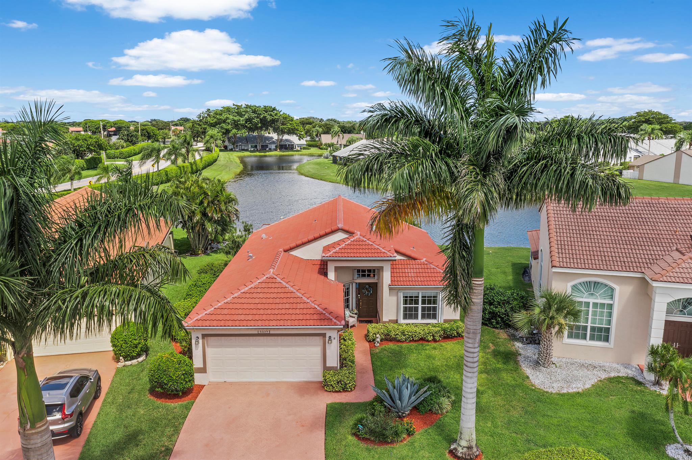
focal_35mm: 28
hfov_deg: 65.5
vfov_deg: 46.4
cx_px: 346
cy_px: 230
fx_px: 538
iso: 100
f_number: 5.6
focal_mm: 10.26
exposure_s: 1/50
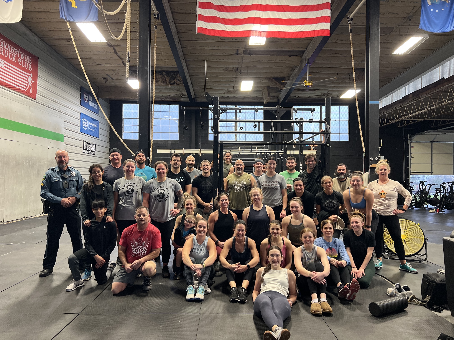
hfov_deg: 67.3
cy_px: 170
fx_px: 341
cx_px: 227
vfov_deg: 53.1
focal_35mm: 26
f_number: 1.5
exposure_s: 1/60
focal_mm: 5.7
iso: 250
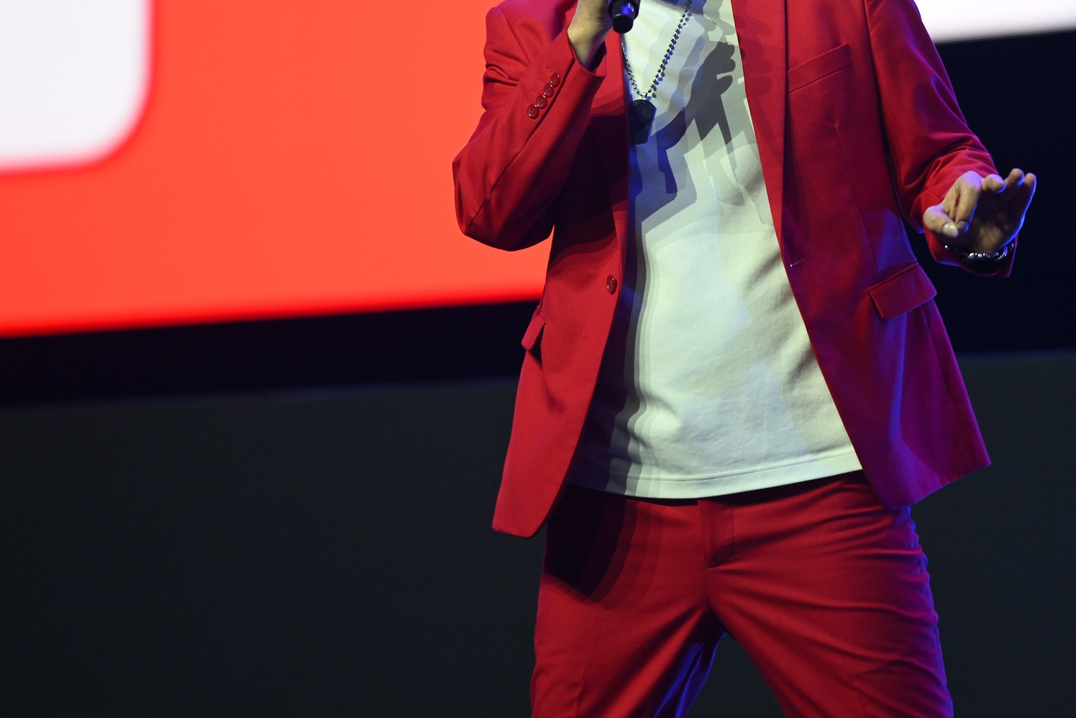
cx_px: 638
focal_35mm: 231
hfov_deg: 8.9
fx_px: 6905
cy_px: 119
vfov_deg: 5.9
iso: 1250
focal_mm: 135
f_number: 1.8
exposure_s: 1/500
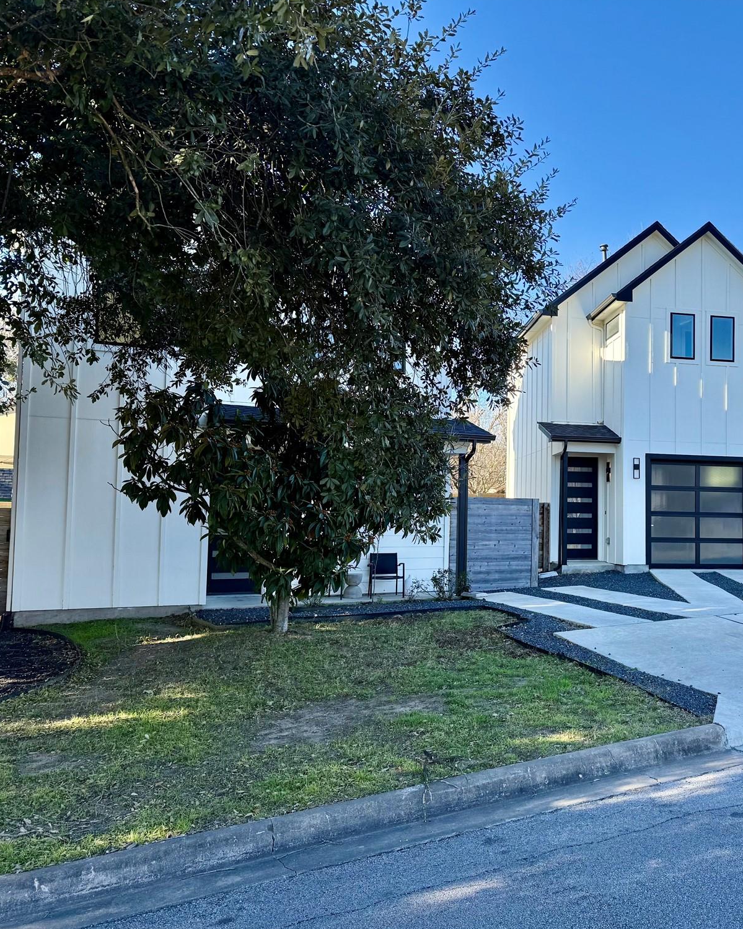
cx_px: 572
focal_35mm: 32
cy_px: 467
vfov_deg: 55.7
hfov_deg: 44.0
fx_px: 880
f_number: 1.78
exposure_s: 1/1410
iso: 80
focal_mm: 6.76
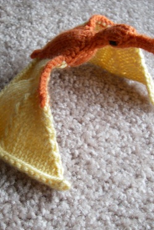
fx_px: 340
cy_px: 115
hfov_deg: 25.5
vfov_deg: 37.5
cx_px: 61
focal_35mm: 53
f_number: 3.3
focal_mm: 6.3
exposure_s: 1/6
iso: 200
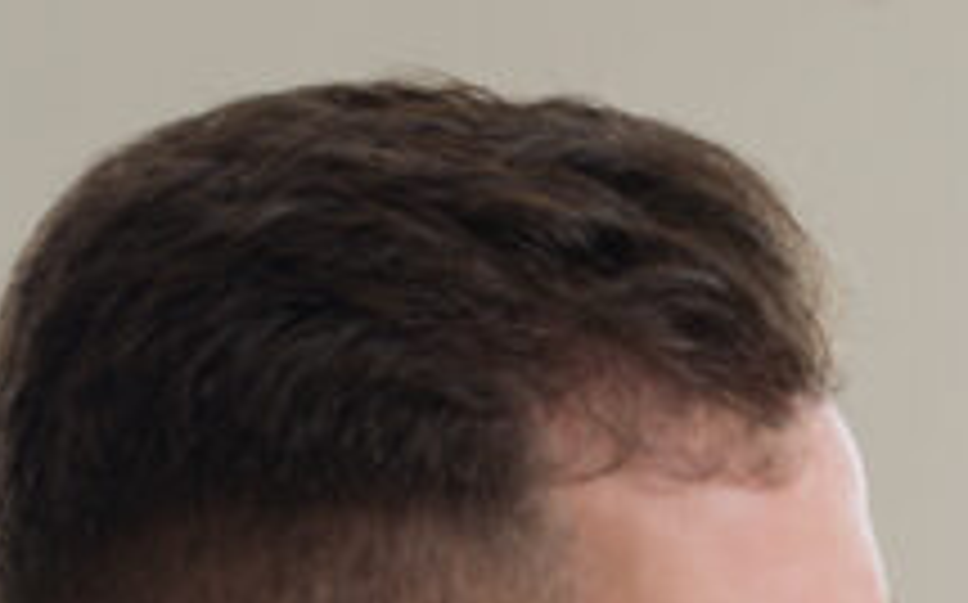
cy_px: 1462
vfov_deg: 4.5
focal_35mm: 282
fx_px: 7434
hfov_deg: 7.3
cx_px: 1414
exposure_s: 1/125
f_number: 4
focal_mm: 58
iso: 125
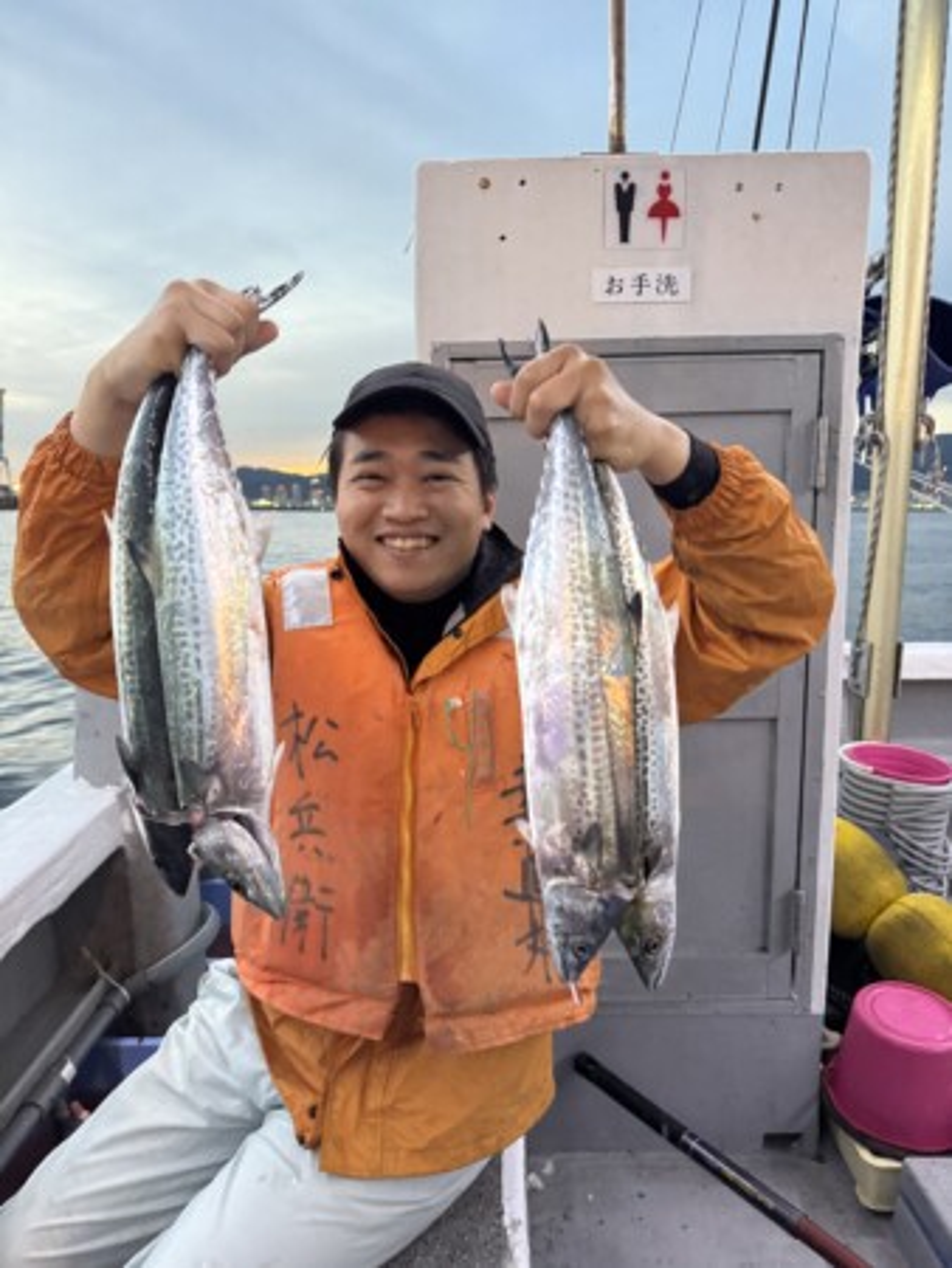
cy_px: 634
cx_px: 476
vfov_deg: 71.6
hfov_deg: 56.9
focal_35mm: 24
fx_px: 879
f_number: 1.78
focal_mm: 6.76
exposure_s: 1/57
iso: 800
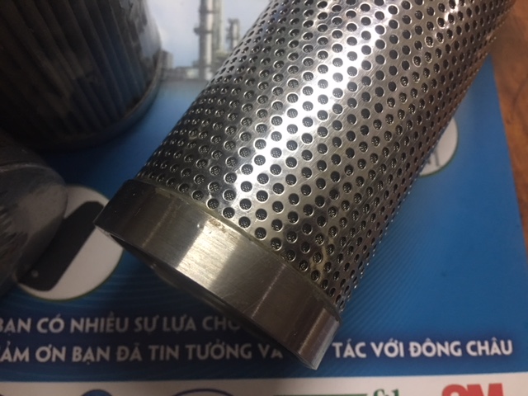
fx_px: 442
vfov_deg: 48.2
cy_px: 198
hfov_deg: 61.7
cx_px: 264
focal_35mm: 29
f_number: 2.2
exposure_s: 1/17
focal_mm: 4.15
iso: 125
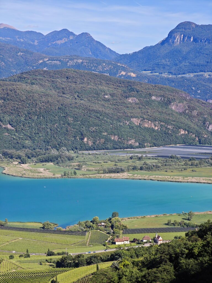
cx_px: 106
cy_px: 142
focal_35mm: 75
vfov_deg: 26.0
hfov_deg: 19.6
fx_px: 612
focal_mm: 12.28
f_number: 1.8
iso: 50
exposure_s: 1/2247
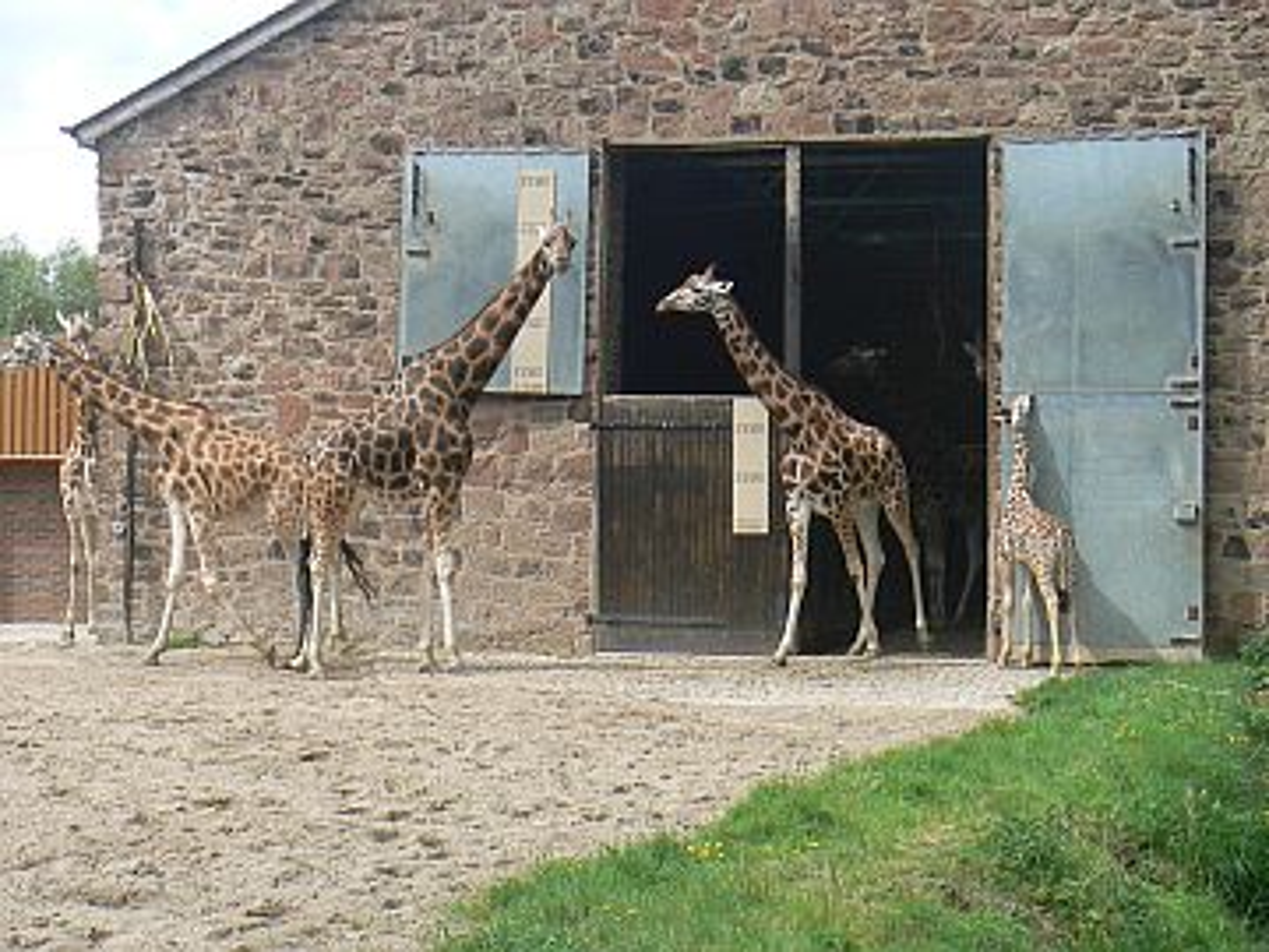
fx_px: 1906
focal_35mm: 52
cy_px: 476
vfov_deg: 28.0
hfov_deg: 36.8
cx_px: 634
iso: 80
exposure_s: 1/250
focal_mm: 8.7
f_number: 5.6
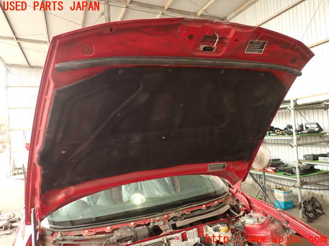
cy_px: 123
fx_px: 238
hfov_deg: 69.4
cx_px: 164
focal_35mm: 25
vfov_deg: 54.9
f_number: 2
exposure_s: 1/60
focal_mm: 4.5
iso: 160
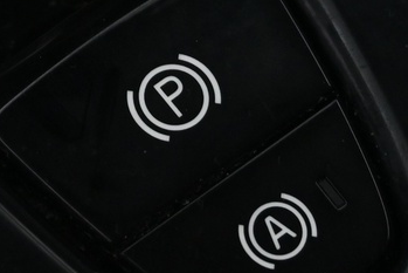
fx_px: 1933
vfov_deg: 7.9
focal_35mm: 170
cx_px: 9
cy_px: -118
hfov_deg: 11.9
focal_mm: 24.5
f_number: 4.2
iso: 1250
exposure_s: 1/40
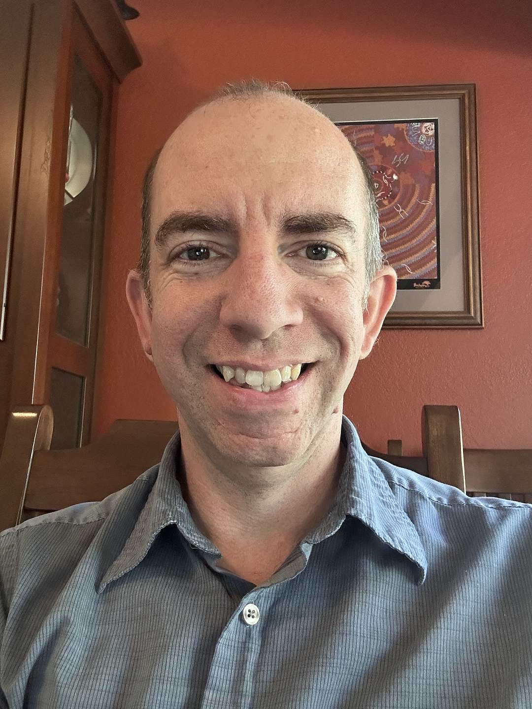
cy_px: 354
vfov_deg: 60.0
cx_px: 266
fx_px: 615
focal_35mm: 30
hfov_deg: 46.8
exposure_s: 1/40
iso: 250
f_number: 1.9
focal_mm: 2.69
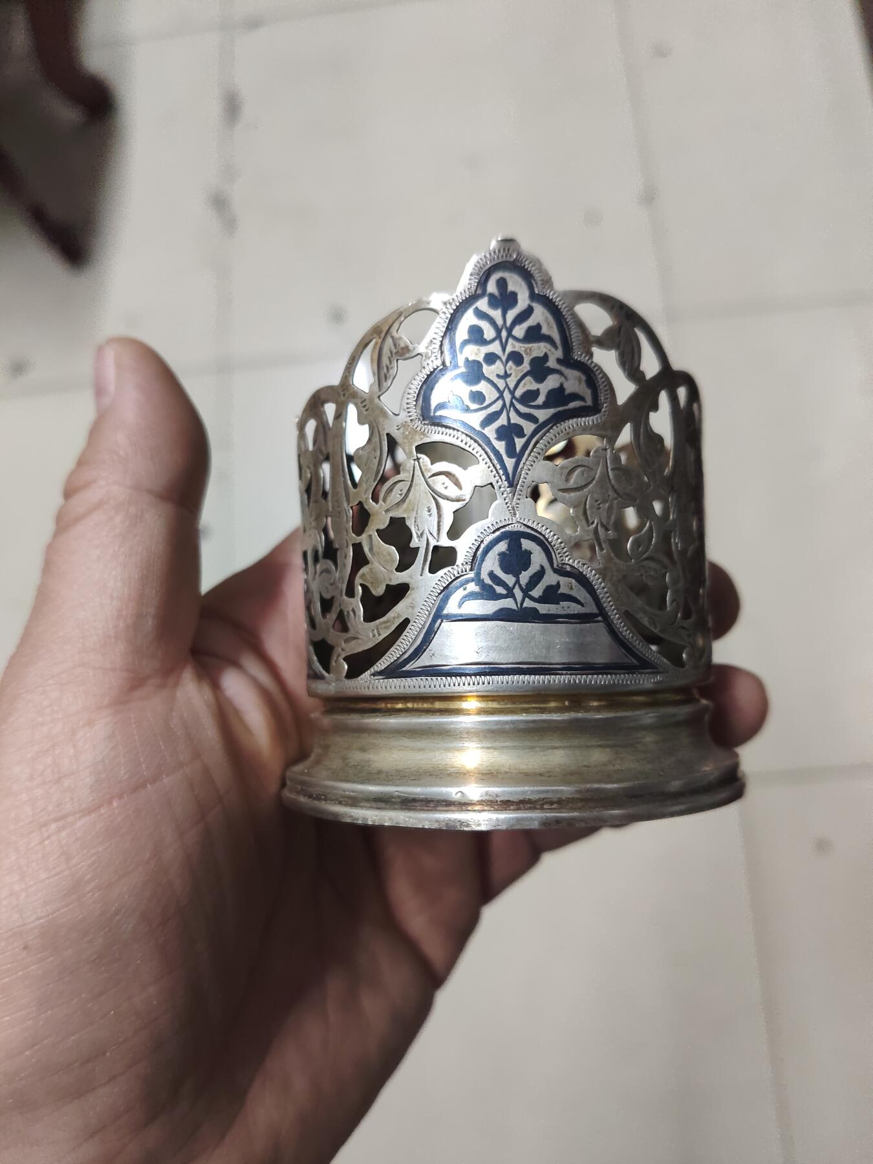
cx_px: 436
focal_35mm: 26
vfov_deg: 67.3
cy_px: 582
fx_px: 874
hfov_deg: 53.1
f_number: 1.88
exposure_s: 1/100
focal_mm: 4.84
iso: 1504
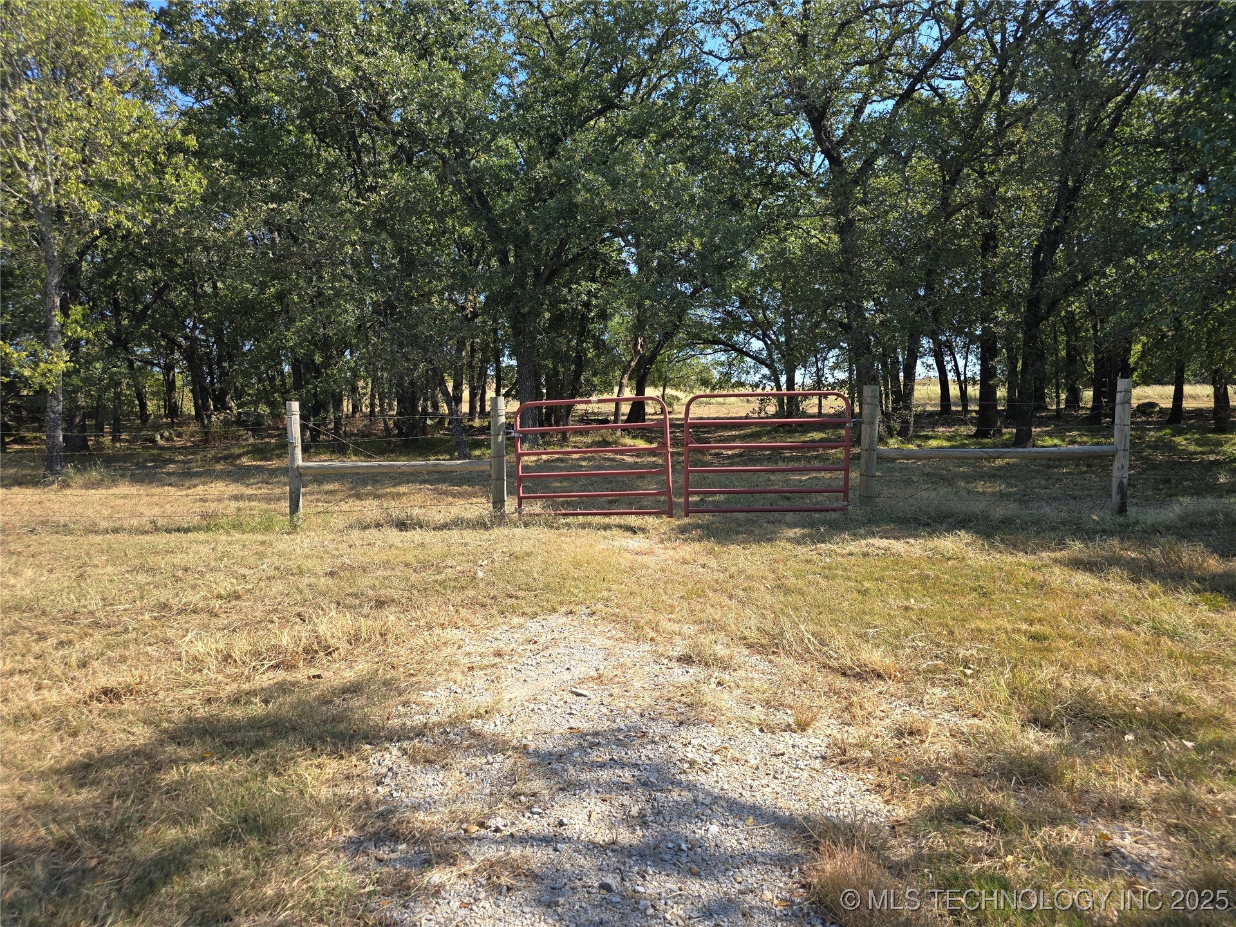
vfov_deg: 58.9
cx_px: 618
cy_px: 464
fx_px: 821
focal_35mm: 23
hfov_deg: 73.9
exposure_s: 1/337
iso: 12
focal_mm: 6.3
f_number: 1.7
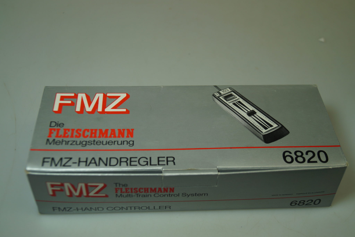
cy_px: 118
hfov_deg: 43.6
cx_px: 178
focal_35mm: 45
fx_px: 444
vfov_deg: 29.9
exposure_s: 1/160
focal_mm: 30
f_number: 4.5
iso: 125
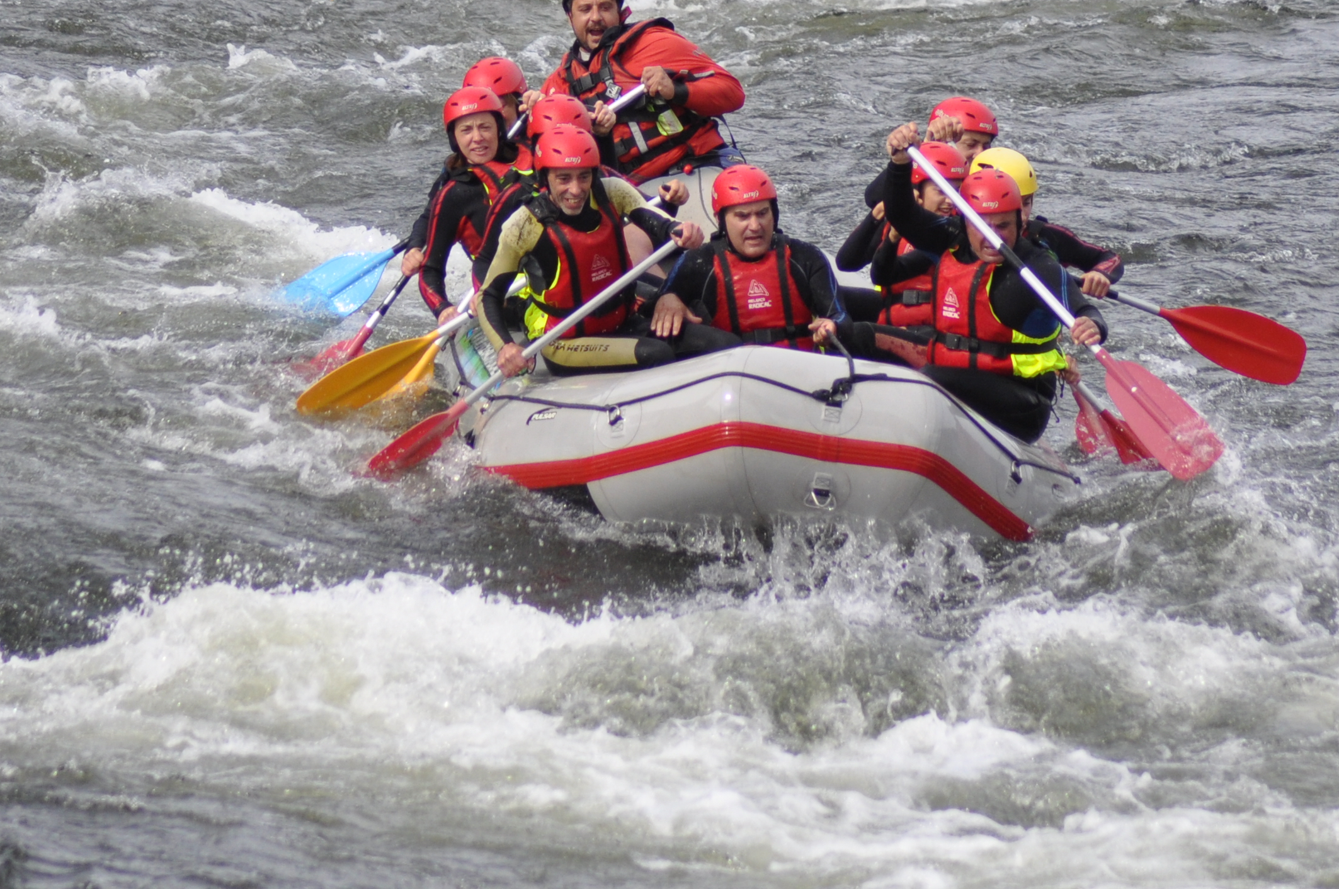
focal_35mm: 469
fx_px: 17423
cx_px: 920
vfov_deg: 2.9
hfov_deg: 4.4
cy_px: 36
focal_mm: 155
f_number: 4.8
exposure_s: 1/1600
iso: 400
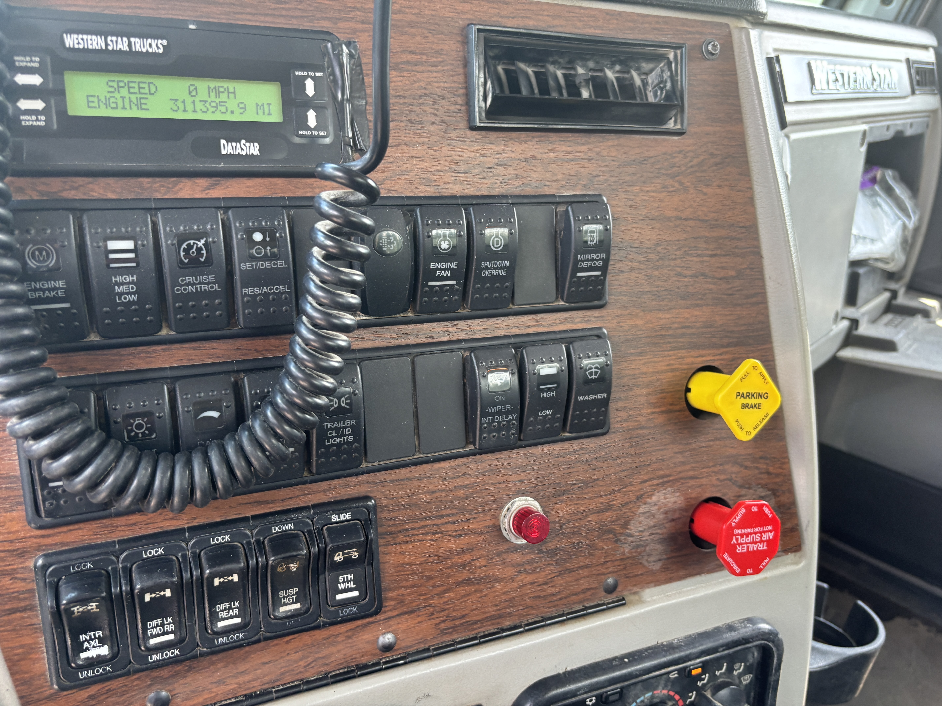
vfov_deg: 53.1
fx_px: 708
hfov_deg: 67.3
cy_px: 353
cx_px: 471
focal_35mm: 26
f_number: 1.6
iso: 125
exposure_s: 1/119
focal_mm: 5.96
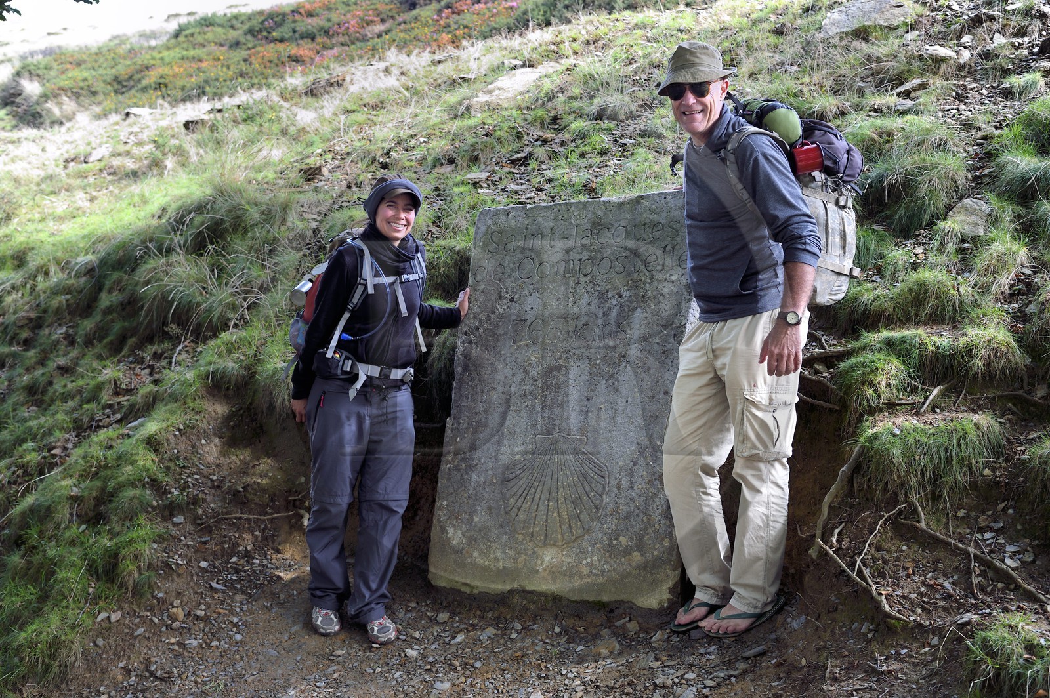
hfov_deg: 44.5
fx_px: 1282
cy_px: 349
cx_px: 525
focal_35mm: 44
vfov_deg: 30.5
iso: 200
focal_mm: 44
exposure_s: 1/80
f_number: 5
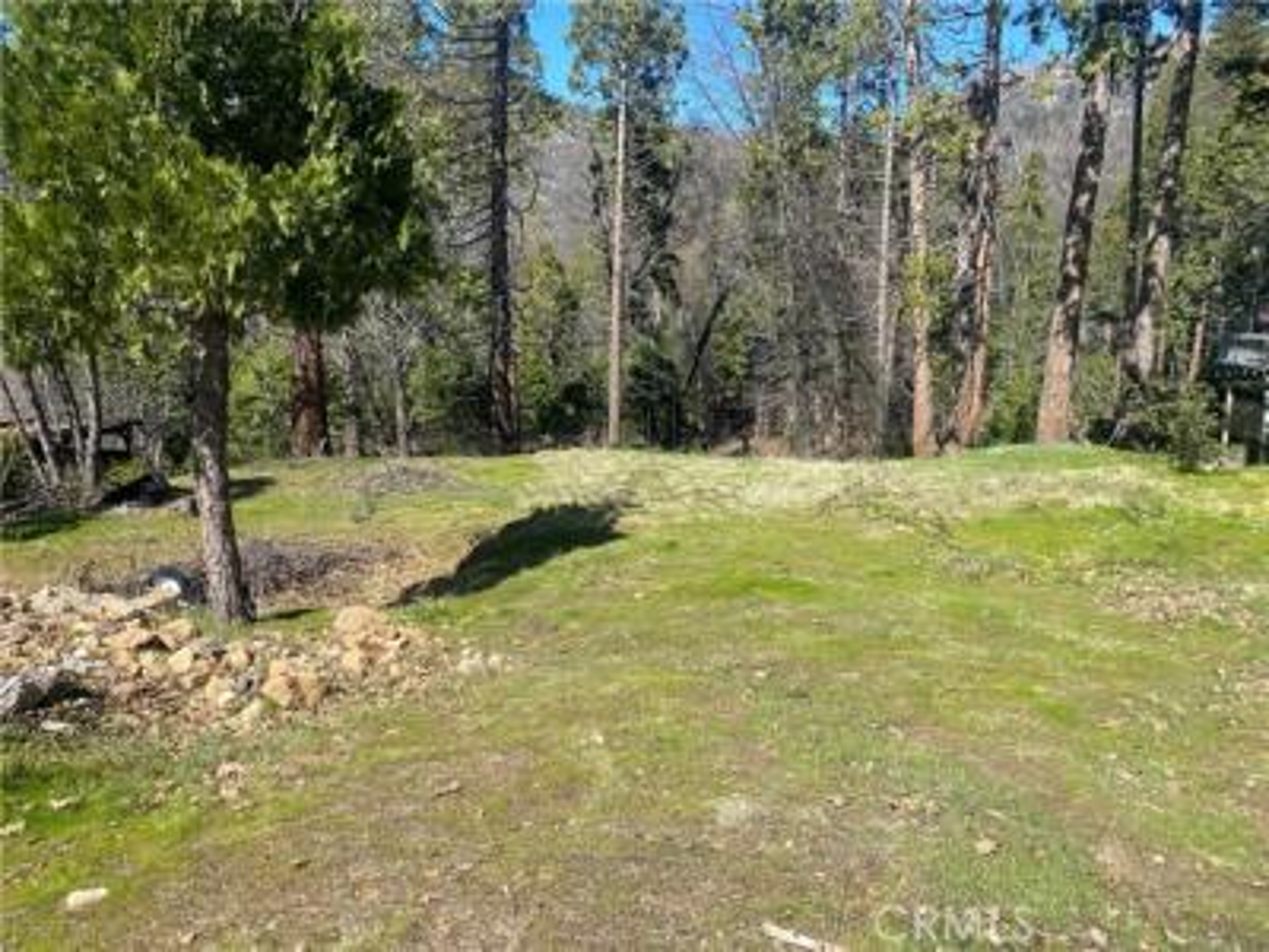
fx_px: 953
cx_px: 634
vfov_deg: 53.1
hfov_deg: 67.3
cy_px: 476
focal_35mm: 26
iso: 32
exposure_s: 1/1808
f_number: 1.8
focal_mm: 4.25
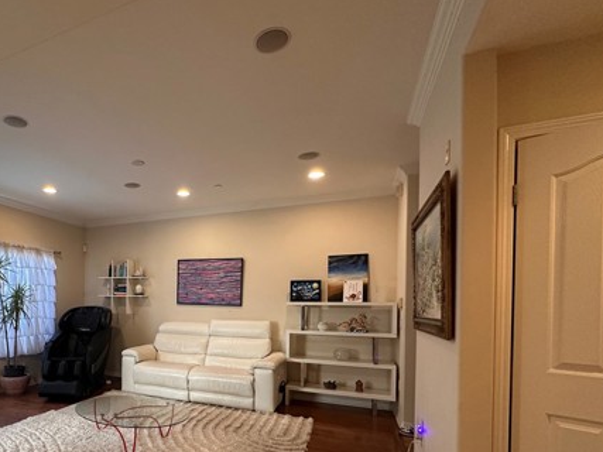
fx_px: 366
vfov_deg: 61.6
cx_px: 172
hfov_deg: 74.9
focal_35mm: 21
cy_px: 308
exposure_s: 1/60
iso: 320
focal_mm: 2.22
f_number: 2.2
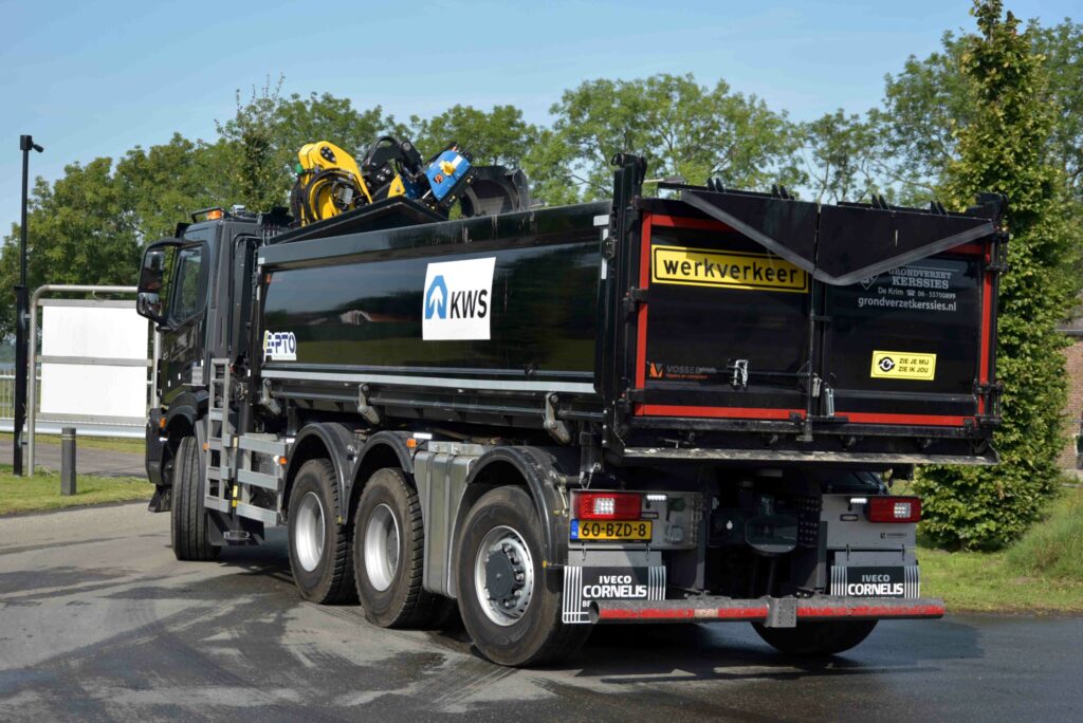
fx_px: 1866
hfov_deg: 32.4
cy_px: 362
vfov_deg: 21.9
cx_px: 542
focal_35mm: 62
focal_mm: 62
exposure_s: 1/640
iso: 250
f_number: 6.3
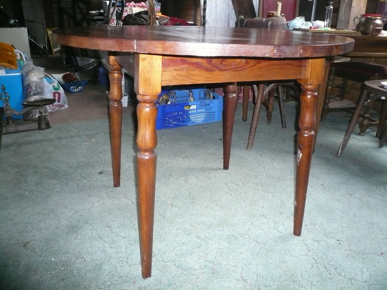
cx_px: 194
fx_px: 313
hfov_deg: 63.4
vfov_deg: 49.7
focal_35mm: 28
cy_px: 145
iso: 250
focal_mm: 4.6
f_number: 2.8
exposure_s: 1/30
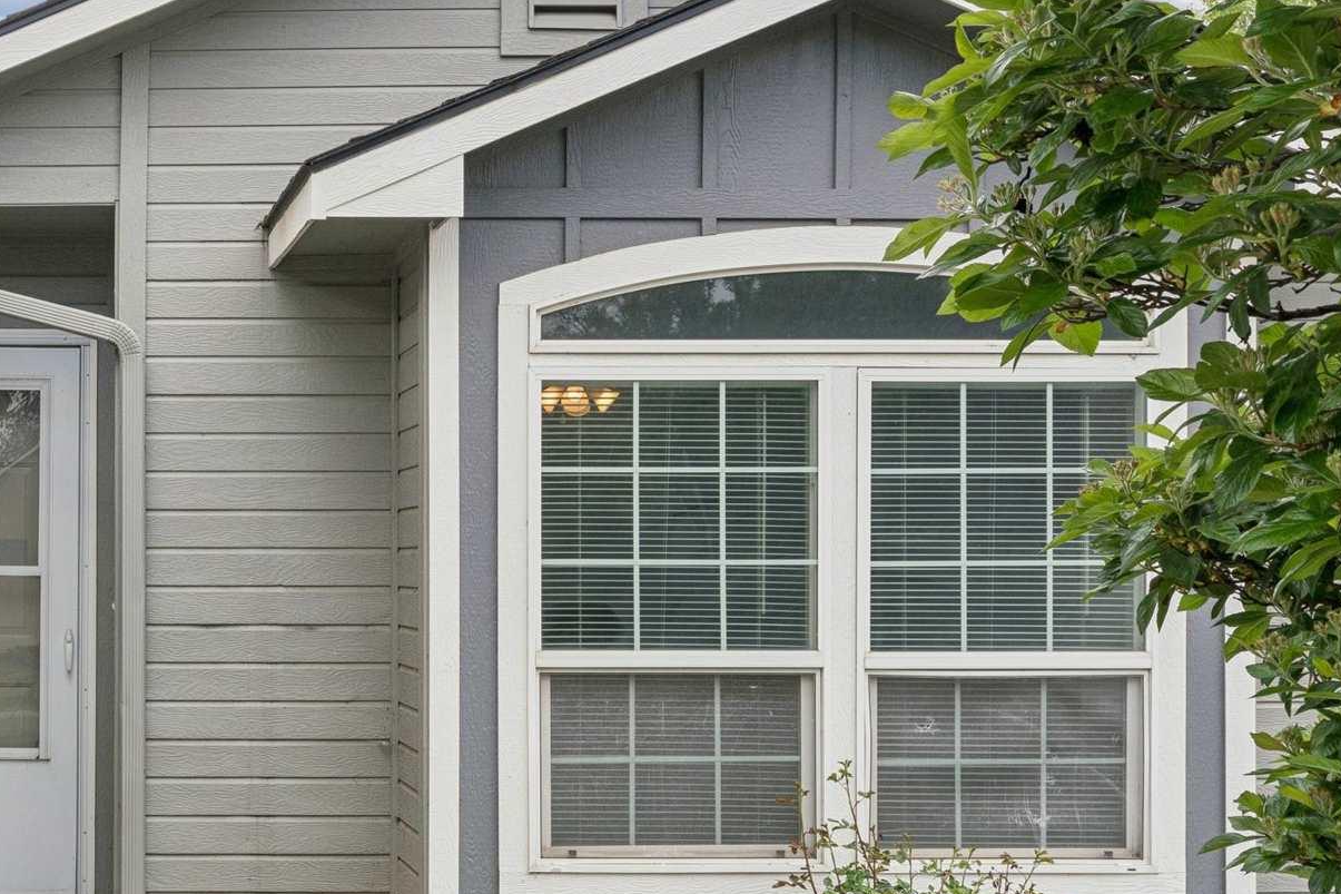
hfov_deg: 35.1
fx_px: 1947
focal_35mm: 52
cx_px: 63
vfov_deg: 25.7
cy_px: 586
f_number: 13
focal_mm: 20.5
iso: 400
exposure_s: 1/100
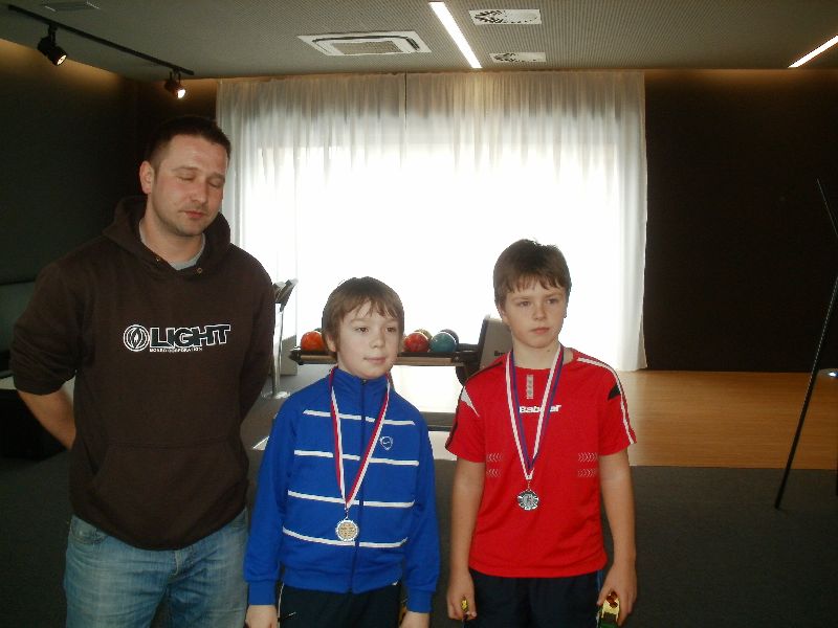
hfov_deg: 51.4
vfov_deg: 39.7
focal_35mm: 36
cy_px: 314
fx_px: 872
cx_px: 419
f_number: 3.5
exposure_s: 1/30
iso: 200
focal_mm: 6.3
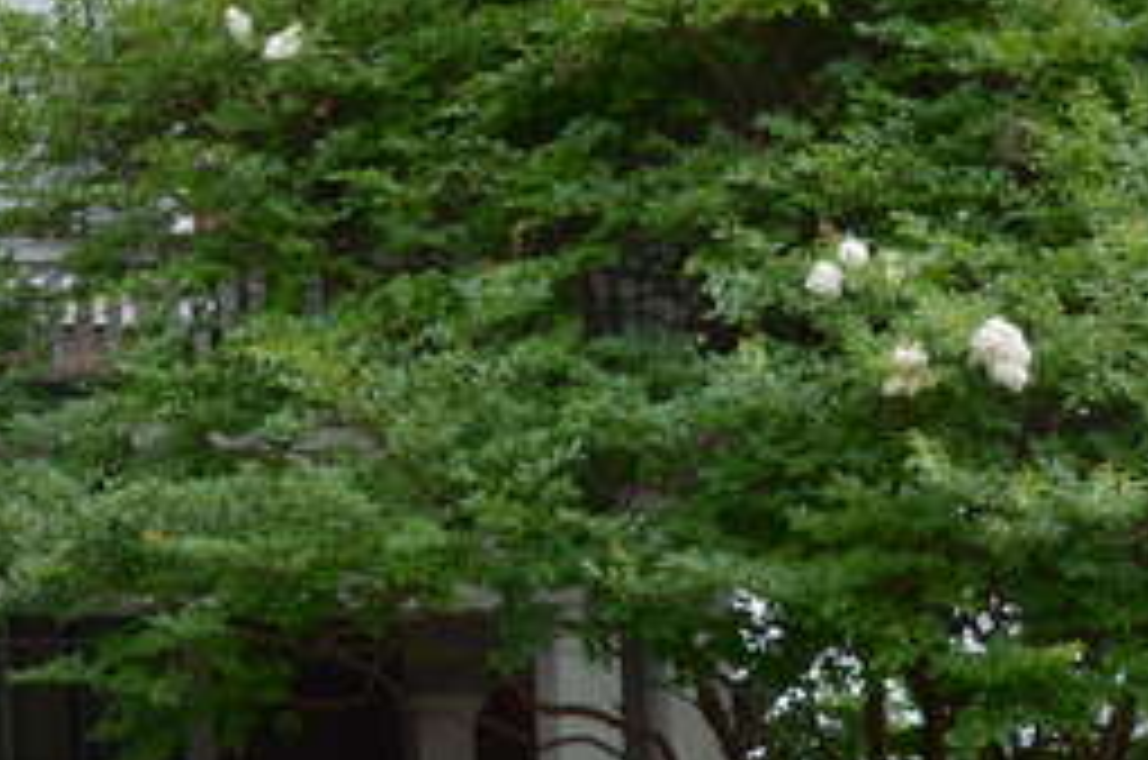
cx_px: -455
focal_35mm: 132
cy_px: 355
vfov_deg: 10.3
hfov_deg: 14.7
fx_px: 4201
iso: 320
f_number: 11
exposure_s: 1/50
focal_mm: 28
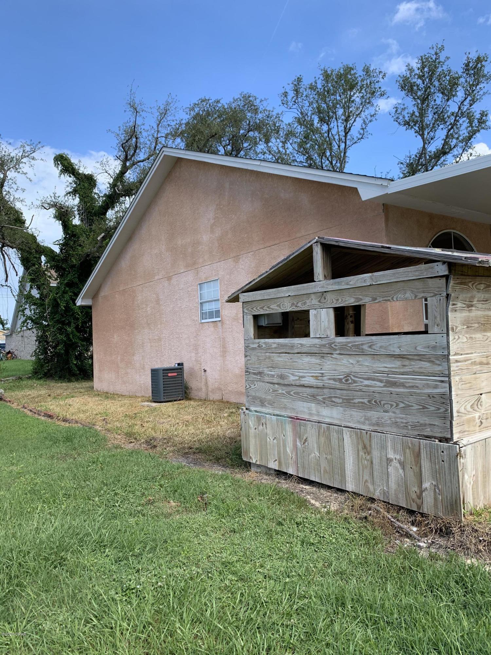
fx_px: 492
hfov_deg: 53.1
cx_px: 246
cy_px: 328
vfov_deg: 67.3
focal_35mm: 26
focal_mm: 4.25
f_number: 1.8
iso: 25
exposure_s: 1/1032
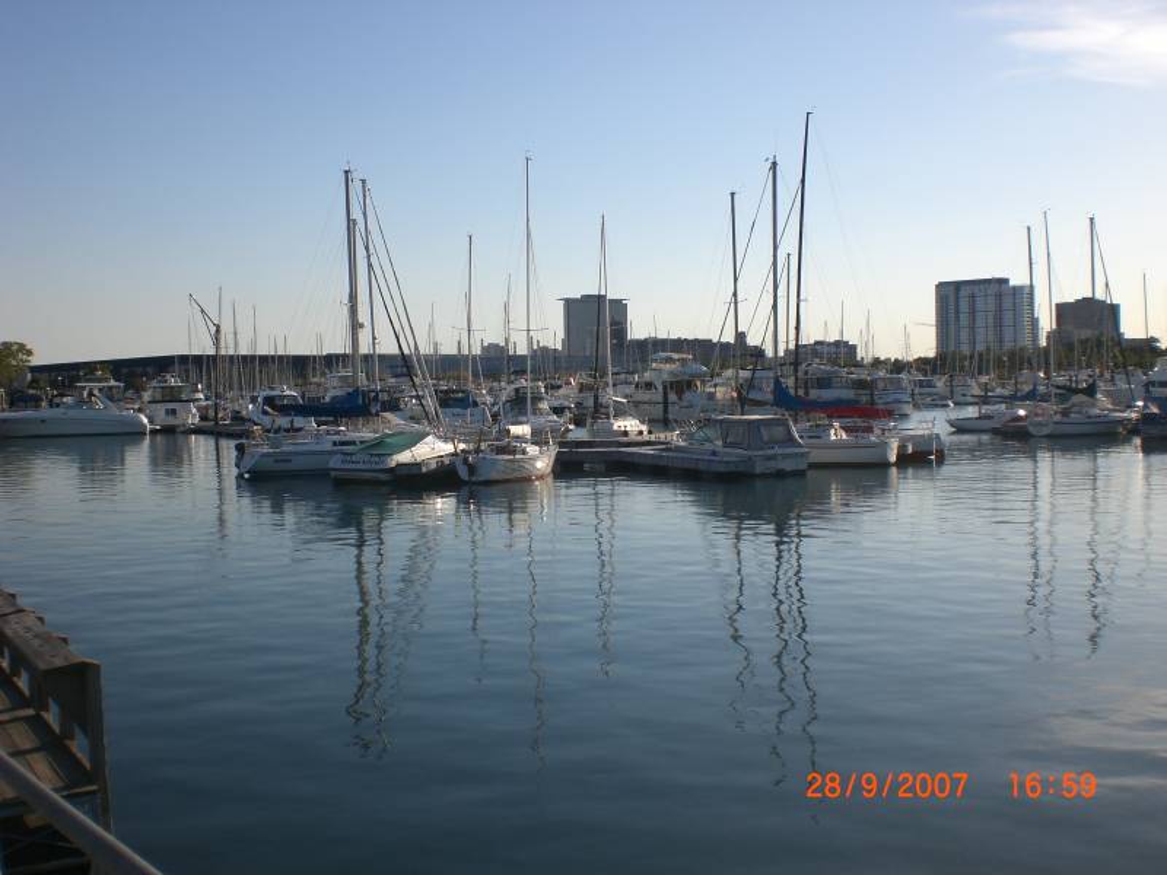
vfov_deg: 37.7
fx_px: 1281
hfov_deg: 49.0
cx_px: 584
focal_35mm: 38
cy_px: 438
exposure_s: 1/640
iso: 50
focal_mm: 6.3
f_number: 4.4
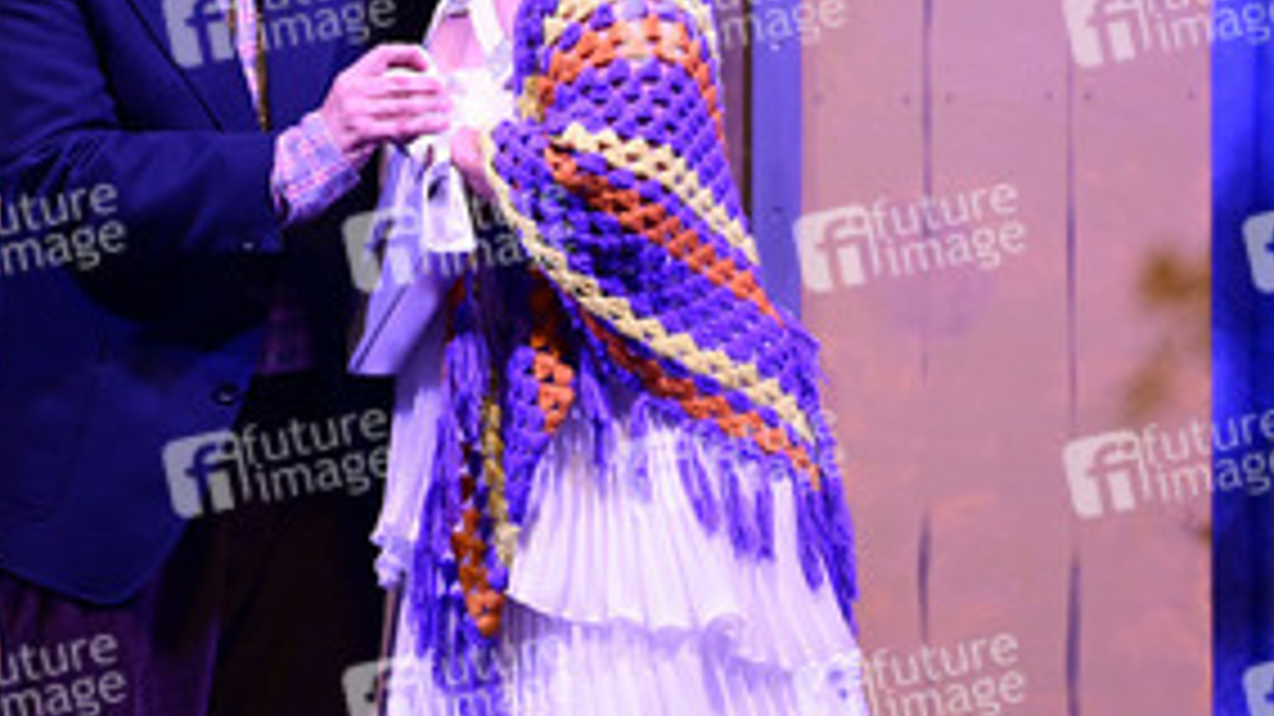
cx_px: 340
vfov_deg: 3.6
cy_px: 126
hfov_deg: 6.5
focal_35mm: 334
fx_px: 11280
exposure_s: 1/500
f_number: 4
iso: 3200
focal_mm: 200
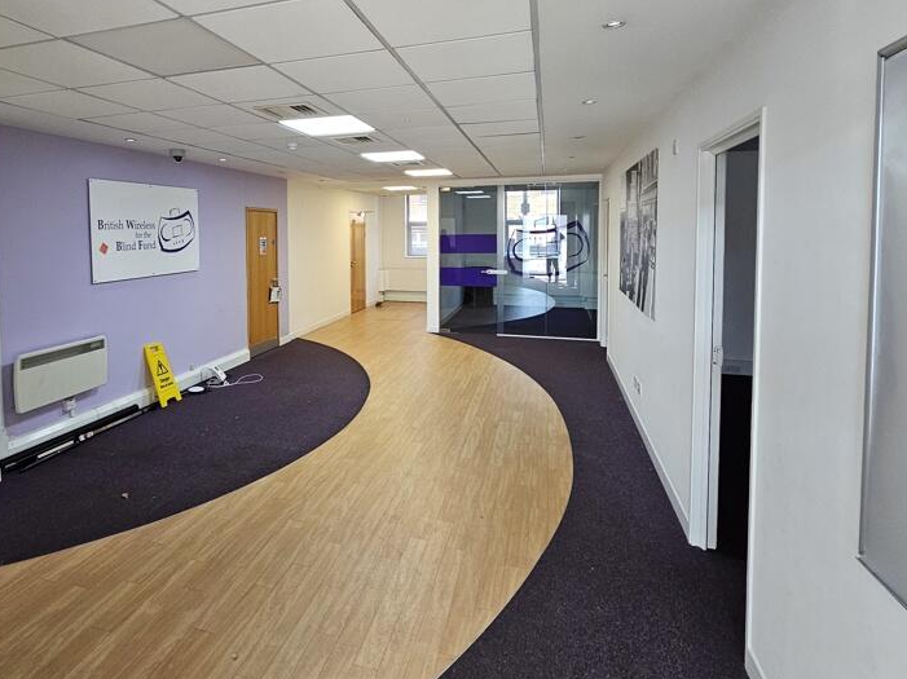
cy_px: 250
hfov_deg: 83.6
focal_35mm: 19
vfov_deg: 67.5
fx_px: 498
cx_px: 360
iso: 250
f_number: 2.2
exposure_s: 1/100
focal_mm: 2.2
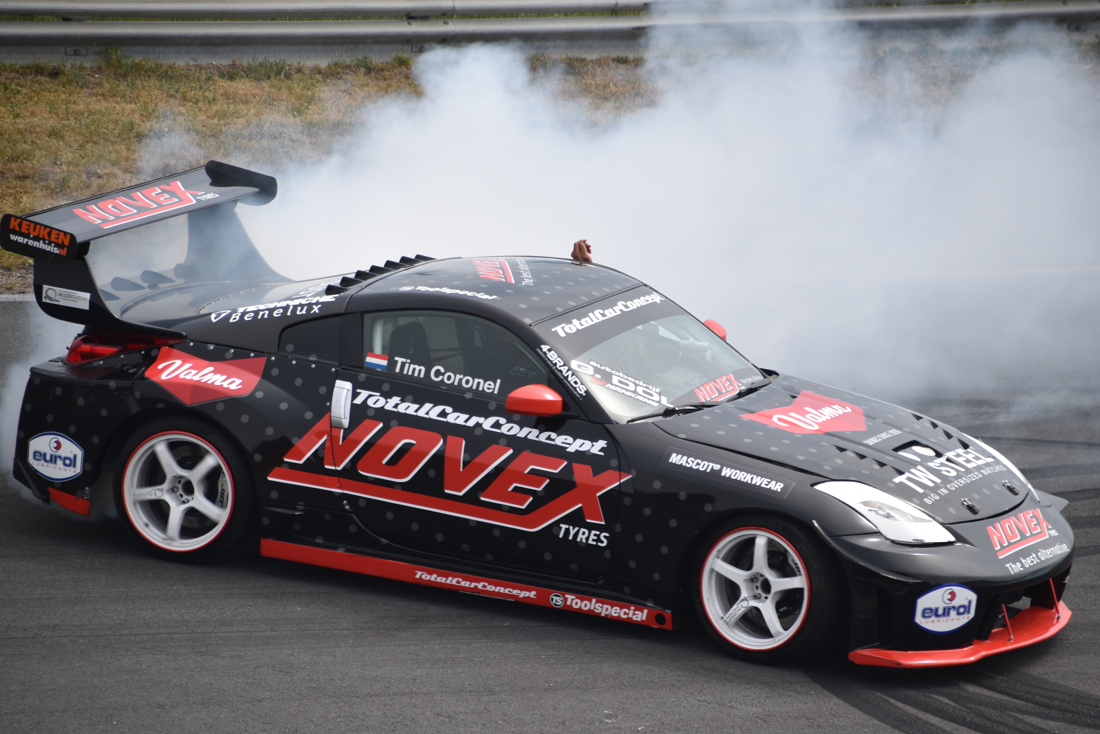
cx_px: 550
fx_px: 8481
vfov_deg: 5.0
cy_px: 367
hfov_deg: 7.4
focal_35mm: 278
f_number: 6.3
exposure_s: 1/400
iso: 100
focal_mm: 185
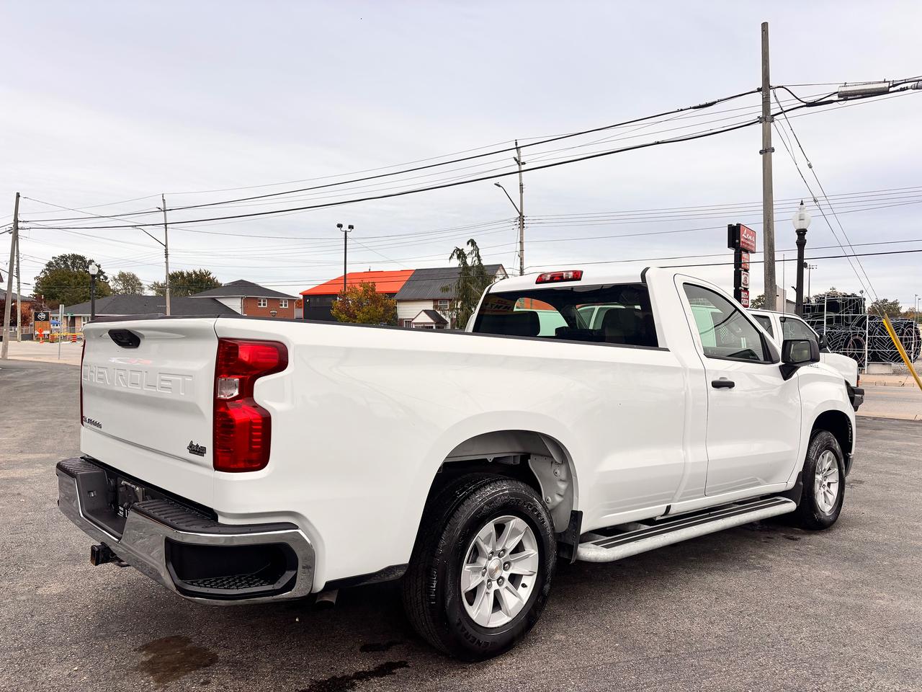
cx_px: 461
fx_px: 693
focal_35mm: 26
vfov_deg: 53.1
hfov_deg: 67.3
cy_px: 346
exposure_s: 1/1751
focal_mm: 5.96
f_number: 1.6
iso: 50
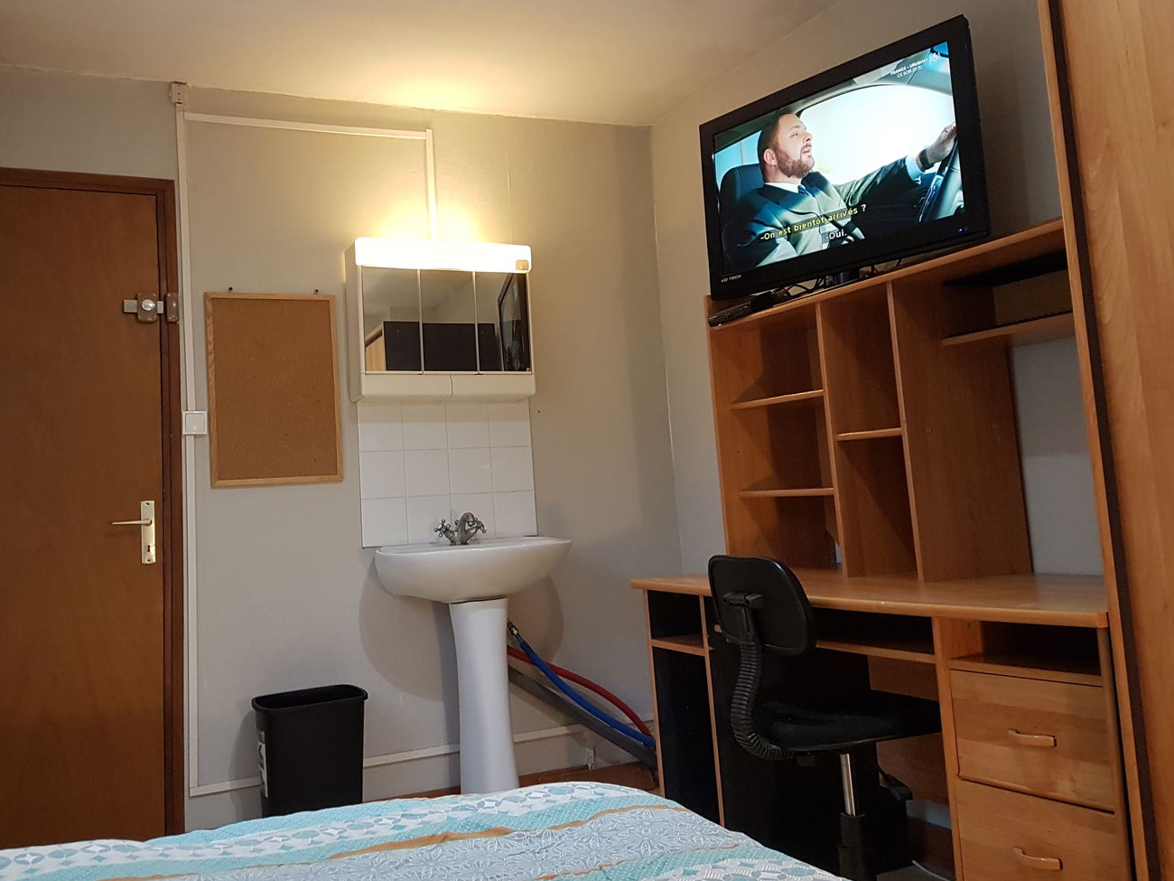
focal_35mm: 32
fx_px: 1085
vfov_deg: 44.0
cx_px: 489
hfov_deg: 56.5
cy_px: 378
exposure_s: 1/33
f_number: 1.7
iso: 160
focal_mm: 4.2
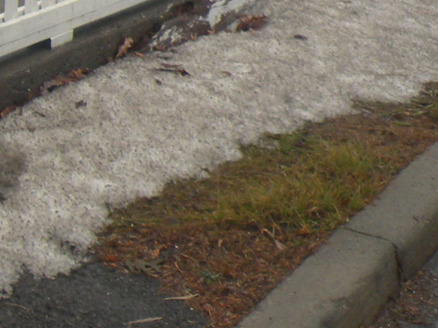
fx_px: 1404
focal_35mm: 111
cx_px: -236
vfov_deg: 11.9
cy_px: -334
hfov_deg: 16.1
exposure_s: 1/114
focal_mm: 4.7
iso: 64
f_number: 4
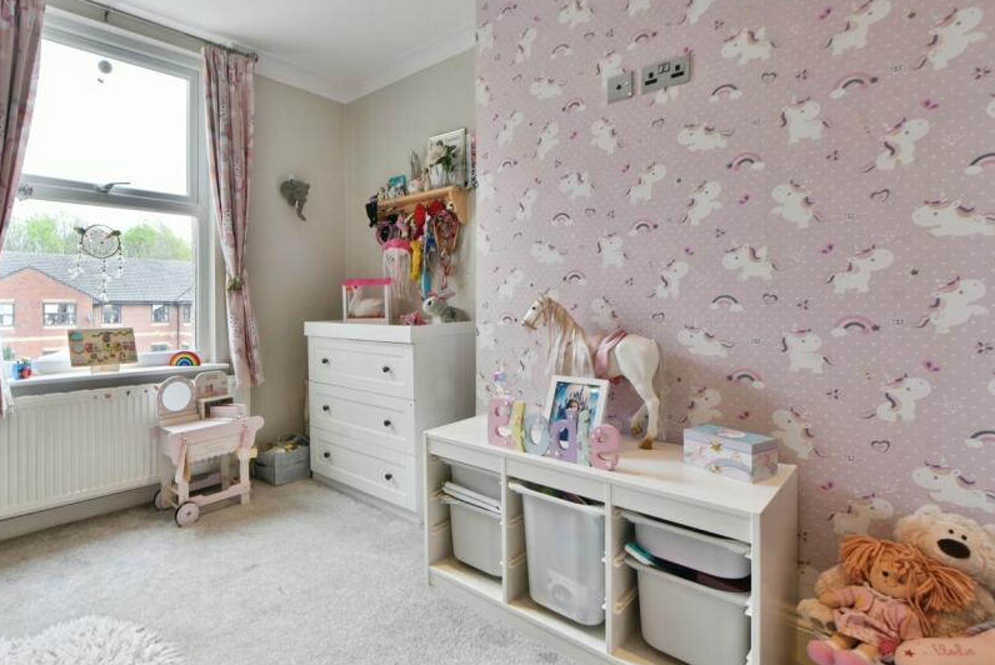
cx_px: 366
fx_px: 498
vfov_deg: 67.4
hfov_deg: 88.0
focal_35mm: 18
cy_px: 354
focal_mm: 14
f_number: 8
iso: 500
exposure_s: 1/40
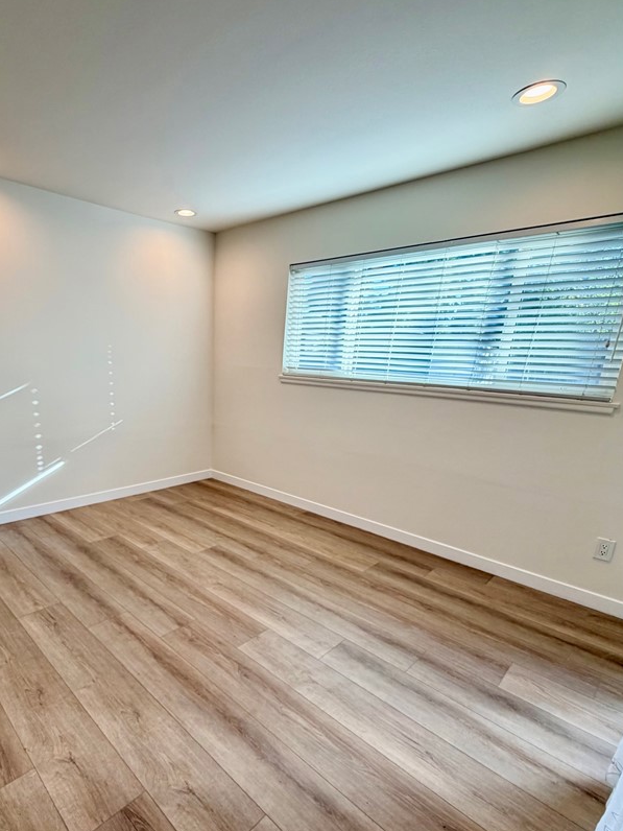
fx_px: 432
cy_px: 486
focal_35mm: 18
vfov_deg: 87.0
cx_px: 233
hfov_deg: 70.4
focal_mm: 2.22
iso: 200
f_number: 2.2
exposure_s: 1/120
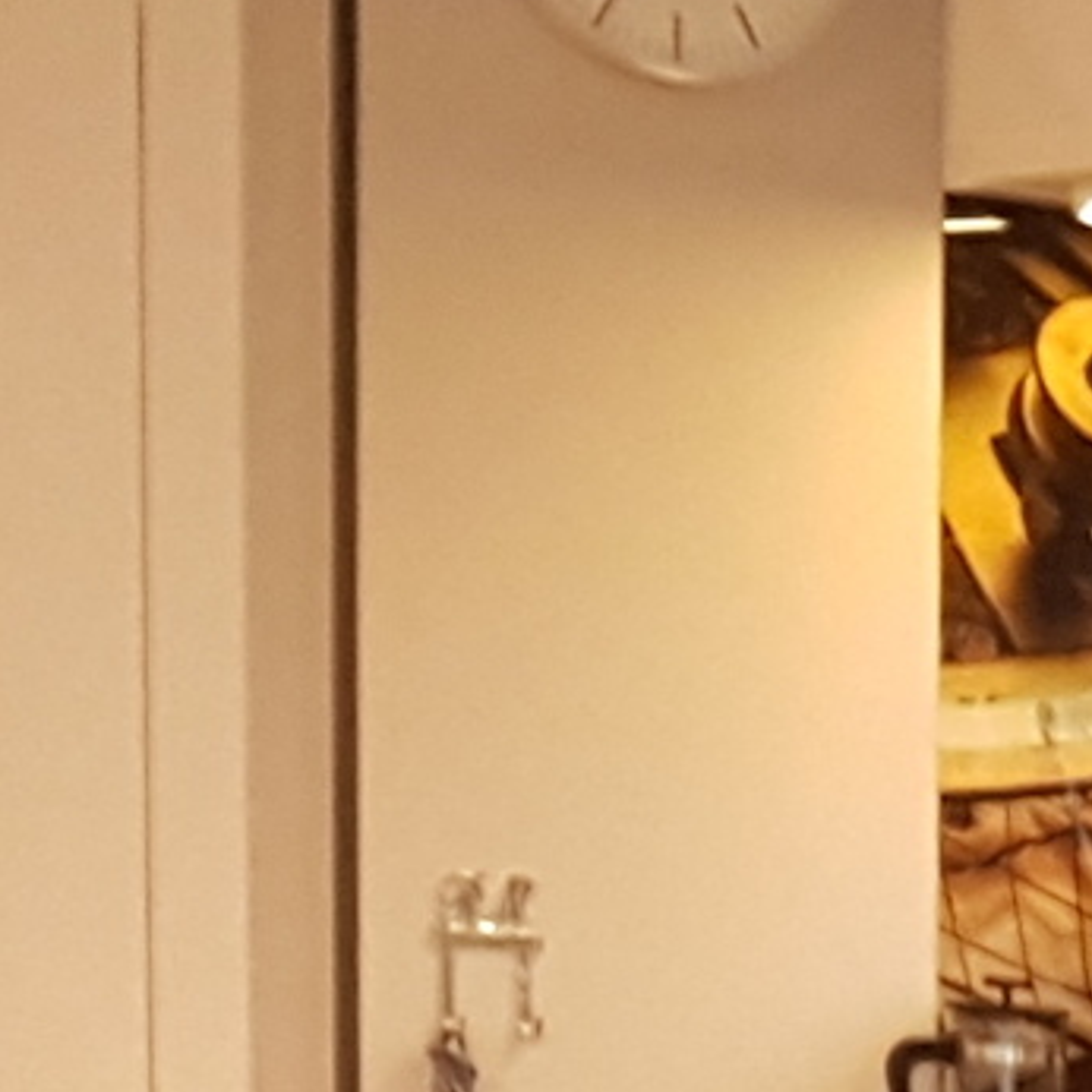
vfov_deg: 9.8
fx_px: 5925
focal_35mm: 166
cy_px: 2160
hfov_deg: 9.5
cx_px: 2528
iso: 250
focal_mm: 4.2
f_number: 1.7
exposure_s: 1/14
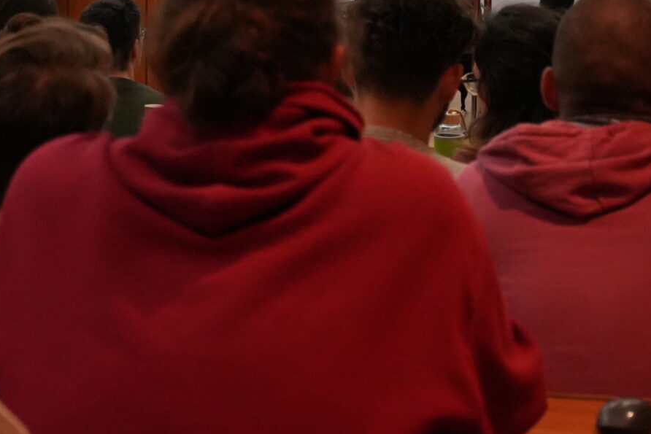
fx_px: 2803
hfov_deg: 13.2
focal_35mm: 155
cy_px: -155
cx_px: 211
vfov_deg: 8.7
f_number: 5
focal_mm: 54
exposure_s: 1/160
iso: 6400
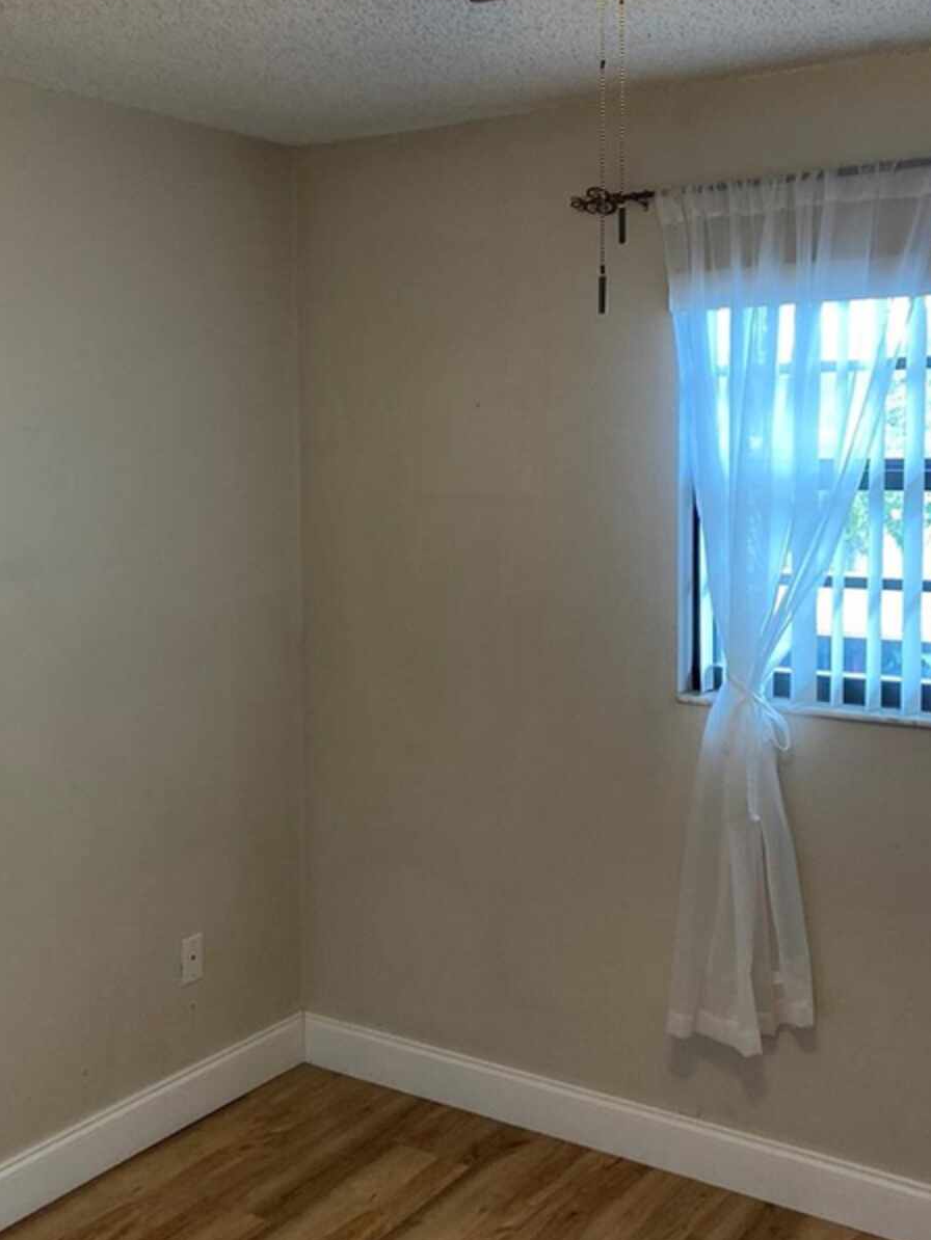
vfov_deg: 46.7
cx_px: 414
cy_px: 537
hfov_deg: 35.9
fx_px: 1434
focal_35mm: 40
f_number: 1.8
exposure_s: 1/60
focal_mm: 3.99
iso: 200
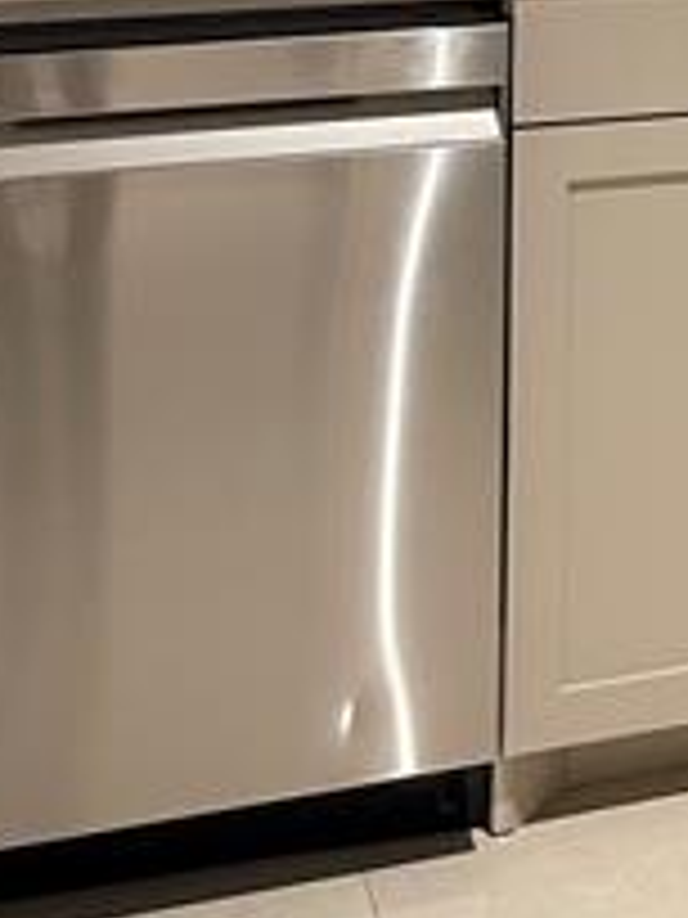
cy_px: -441
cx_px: 1120
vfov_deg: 18.6
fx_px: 2491
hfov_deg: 14.4
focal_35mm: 94
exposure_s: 1/60
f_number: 1.6
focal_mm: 5.1
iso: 400
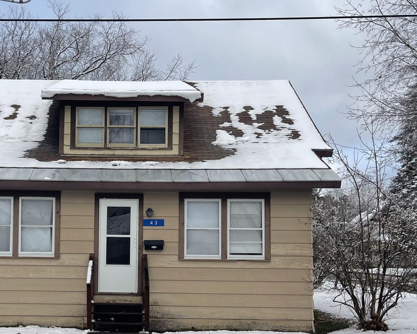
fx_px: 617
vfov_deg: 29.9
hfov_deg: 36.4
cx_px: 103
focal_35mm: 50
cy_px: 239
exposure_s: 1/1152
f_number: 1.6
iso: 32
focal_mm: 5.1
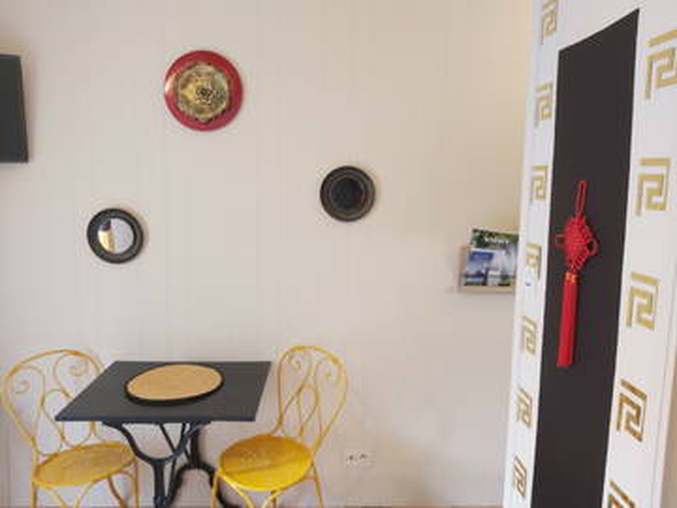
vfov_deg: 53.1
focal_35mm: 26
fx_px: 508
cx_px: 338
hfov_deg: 67.3
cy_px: 254
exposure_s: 1/60
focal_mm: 3.92
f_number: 1.7
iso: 194
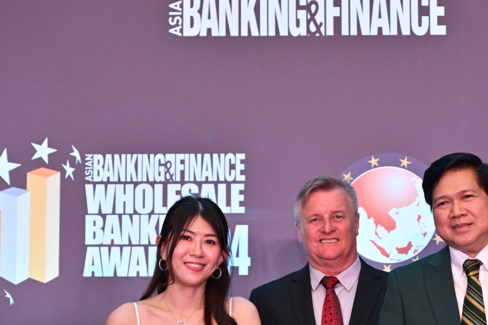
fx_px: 1505
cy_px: 255
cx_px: 325
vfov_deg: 12.3
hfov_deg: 18.4
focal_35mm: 111
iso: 2500
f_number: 4.5
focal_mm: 54
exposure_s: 1/125
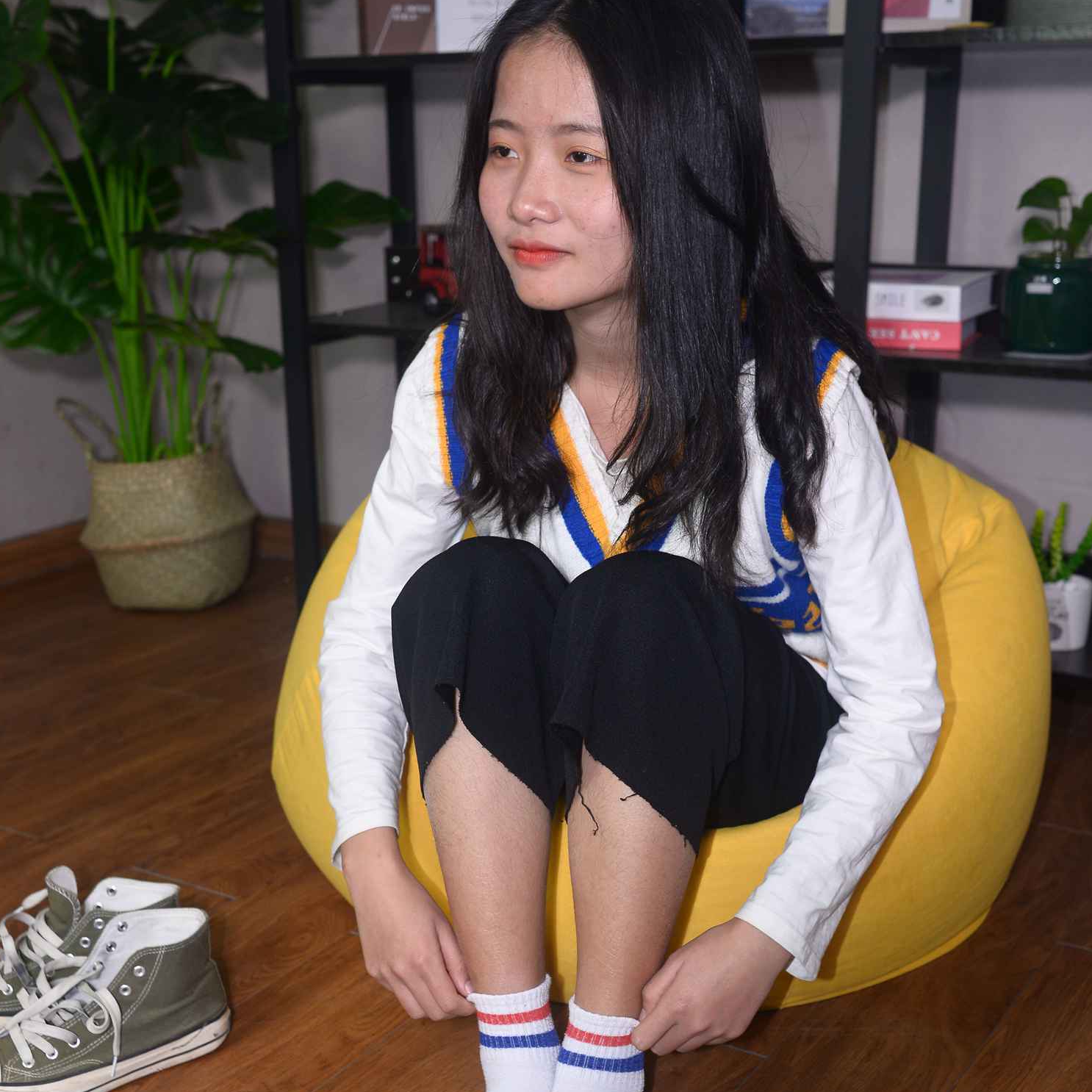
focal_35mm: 45
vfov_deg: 37.3
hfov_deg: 37.6
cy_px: 681
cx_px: 545
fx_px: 1606
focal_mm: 35
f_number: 5.6
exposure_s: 1/100
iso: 500
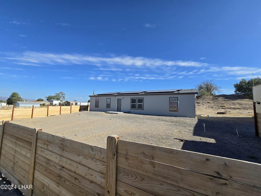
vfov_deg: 89.9
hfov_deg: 106.2
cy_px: 98
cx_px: 130
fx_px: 98
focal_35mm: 13
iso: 50
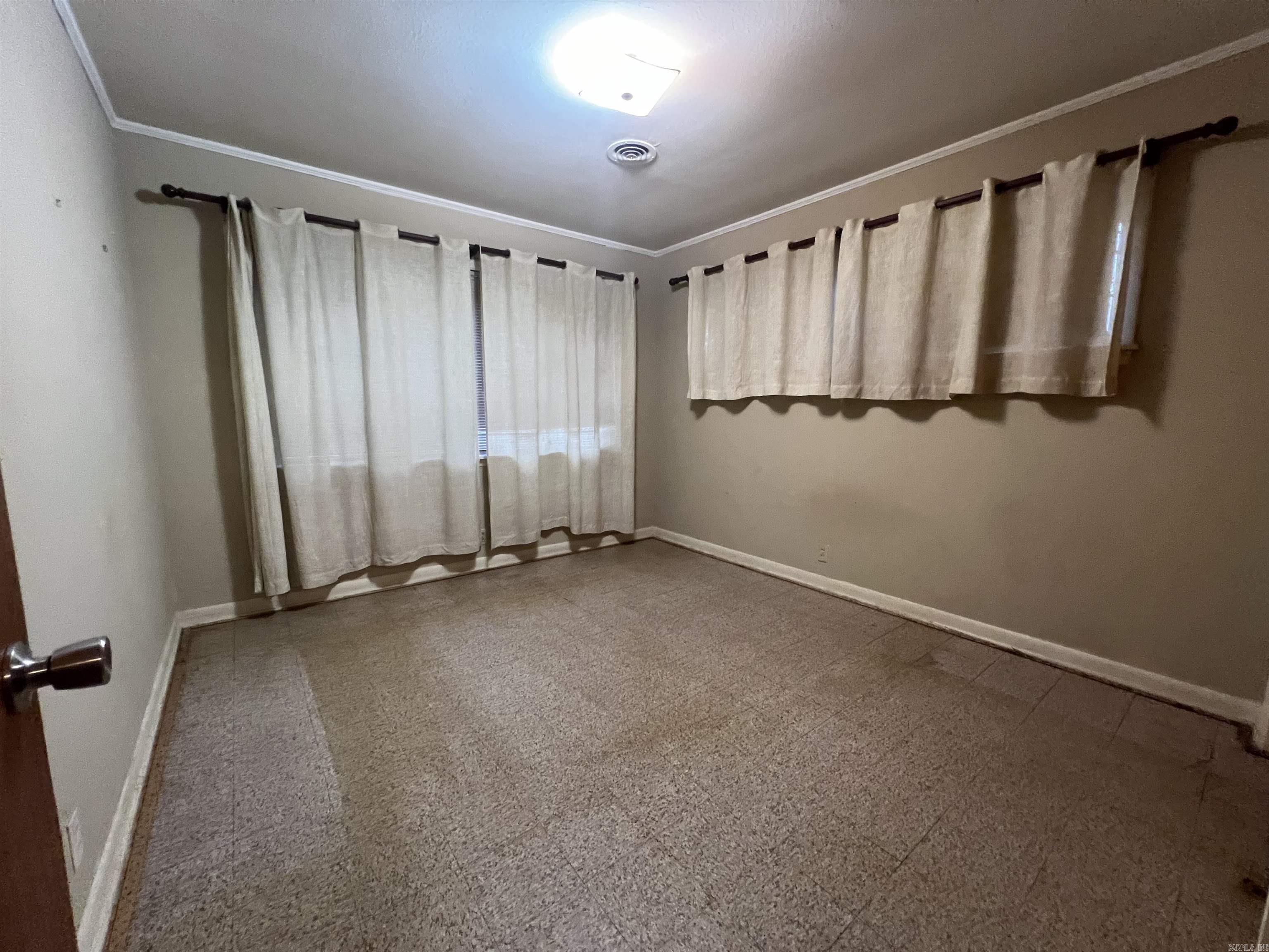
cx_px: 634
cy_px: 476
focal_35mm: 13
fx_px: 477
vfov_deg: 89.9
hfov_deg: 106.2
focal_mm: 1.57
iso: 500
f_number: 1.8
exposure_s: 1/60
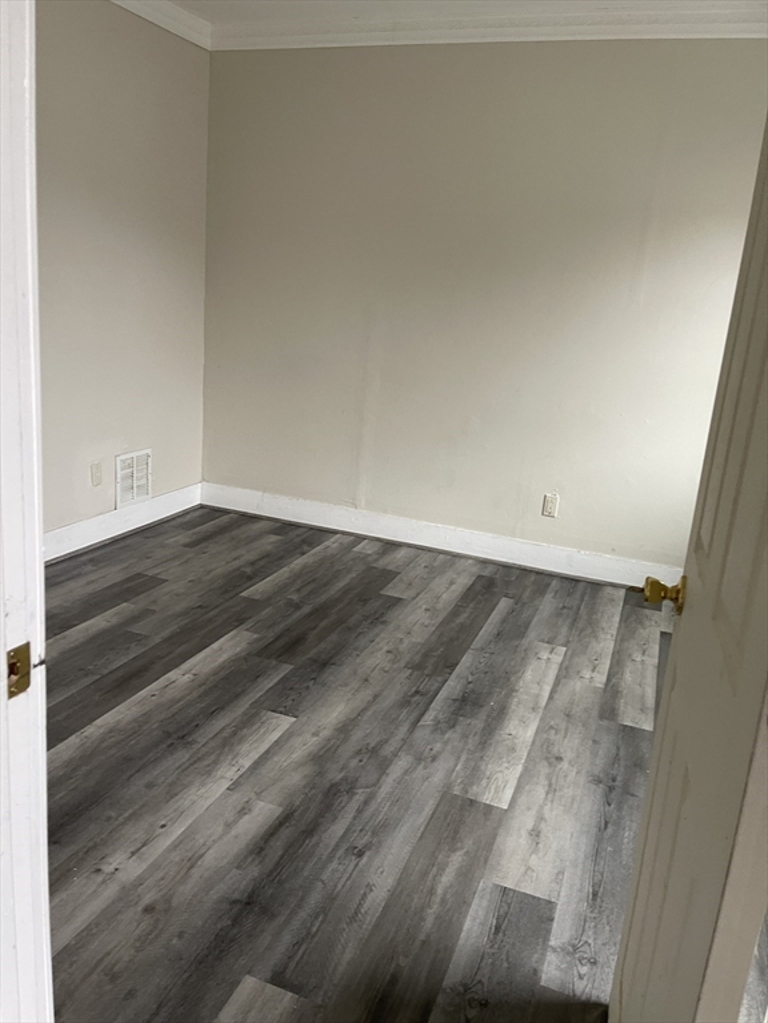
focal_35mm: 25
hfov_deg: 54.9
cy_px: 512
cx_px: 384
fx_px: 740
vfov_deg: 69.4
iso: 200
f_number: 1.6
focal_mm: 5.1
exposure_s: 1/60
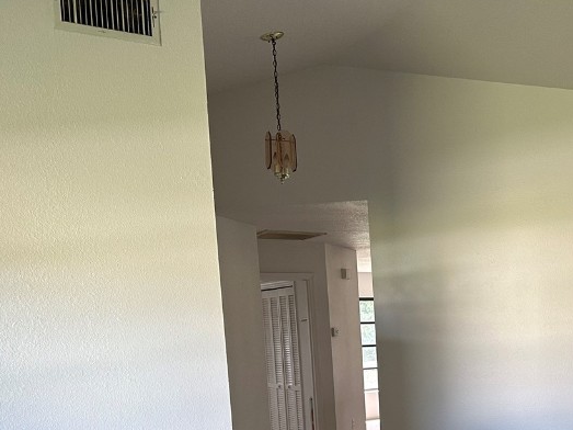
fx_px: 778
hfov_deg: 38.3
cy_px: 412
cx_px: 490
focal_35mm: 47
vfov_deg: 29.2
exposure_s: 1/77
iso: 250
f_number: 1.78
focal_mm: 6.86
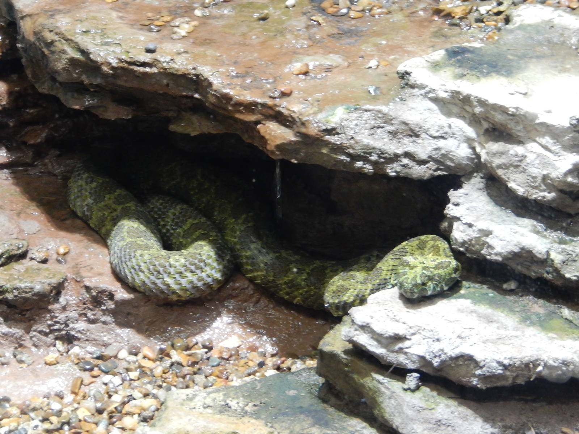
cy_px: 217
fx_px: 1957
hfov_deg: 16.8
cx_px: 290
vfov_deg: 12.7
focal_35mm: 117
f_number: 5.5
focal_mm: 21
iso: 450
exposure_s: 1/15
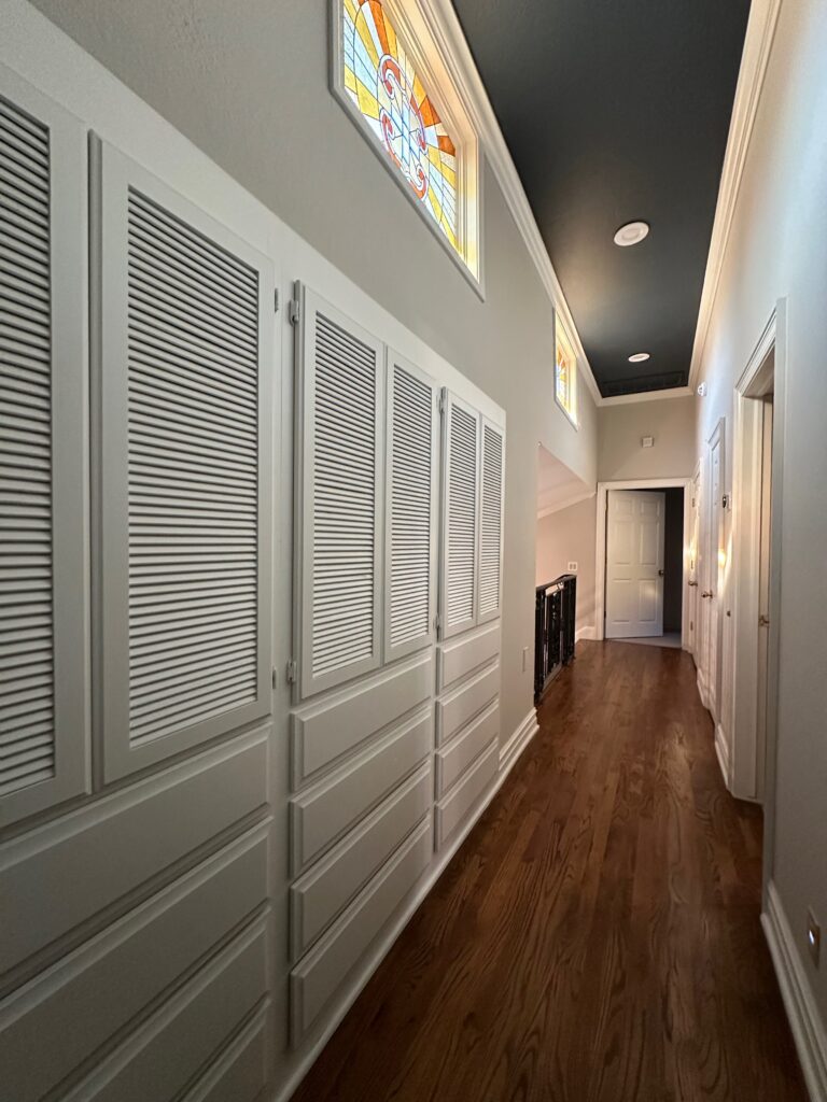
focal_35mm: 14
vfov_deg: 102.1
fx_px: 446
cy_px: 551
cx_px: 414
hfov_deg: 85.7
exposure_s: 1/60
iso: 640
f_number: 2.2
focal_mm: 2.22
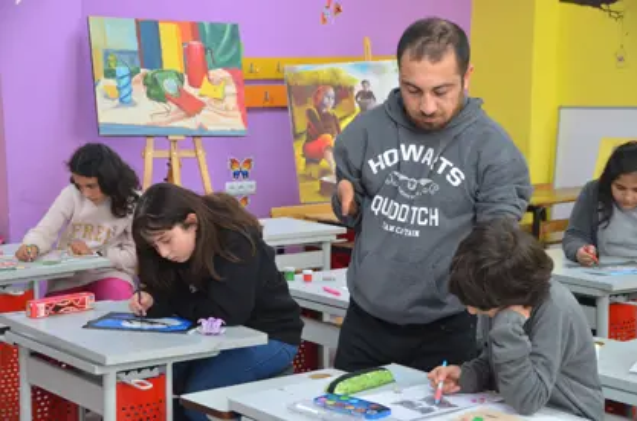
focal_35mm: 66
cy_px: 210
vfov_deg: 20.5
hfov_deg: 30.6
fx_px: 1165
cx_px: 318
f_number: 4.5
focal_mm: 44
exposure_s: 1/40
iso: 800
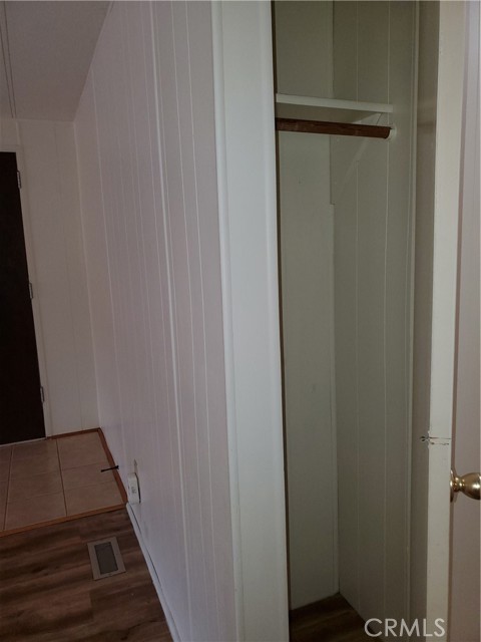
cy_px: 321
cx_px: 240
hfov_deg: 53.1
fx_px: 482
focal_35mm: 26
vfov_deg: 67.3
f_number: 2.4
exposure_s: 1/60
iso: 125
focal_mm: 4.3
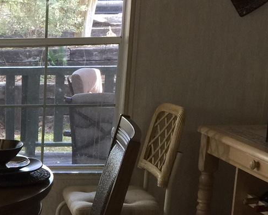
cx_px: -116
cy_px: 211
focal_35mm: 94
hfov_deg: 18.4
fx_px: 746
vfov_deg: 16.1
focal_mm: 4.15
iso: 32
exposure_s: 1/30
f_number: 2.2
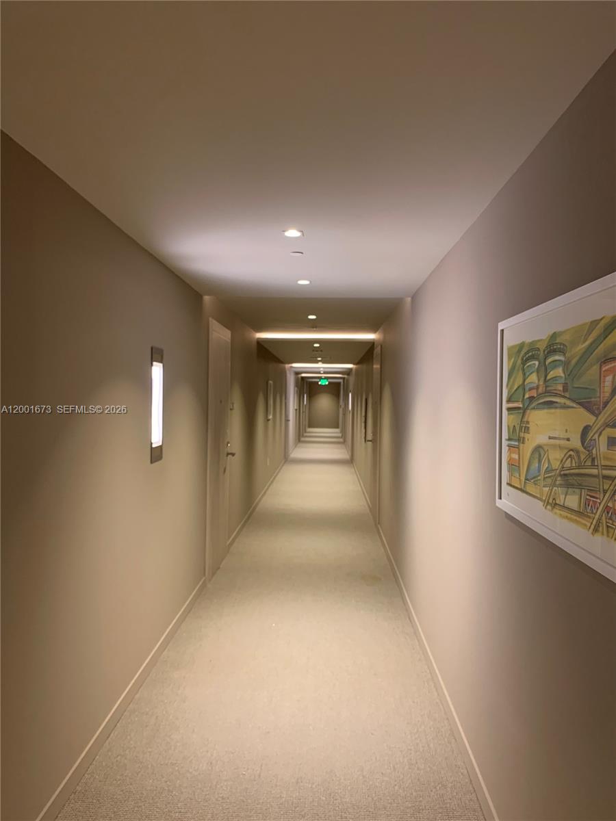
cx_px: 308
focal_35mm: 26
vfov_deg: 67.3
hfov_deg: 53.1
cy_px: 410
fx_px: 617
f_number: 1.8
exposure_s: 1/60
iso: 125
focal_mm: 4.25
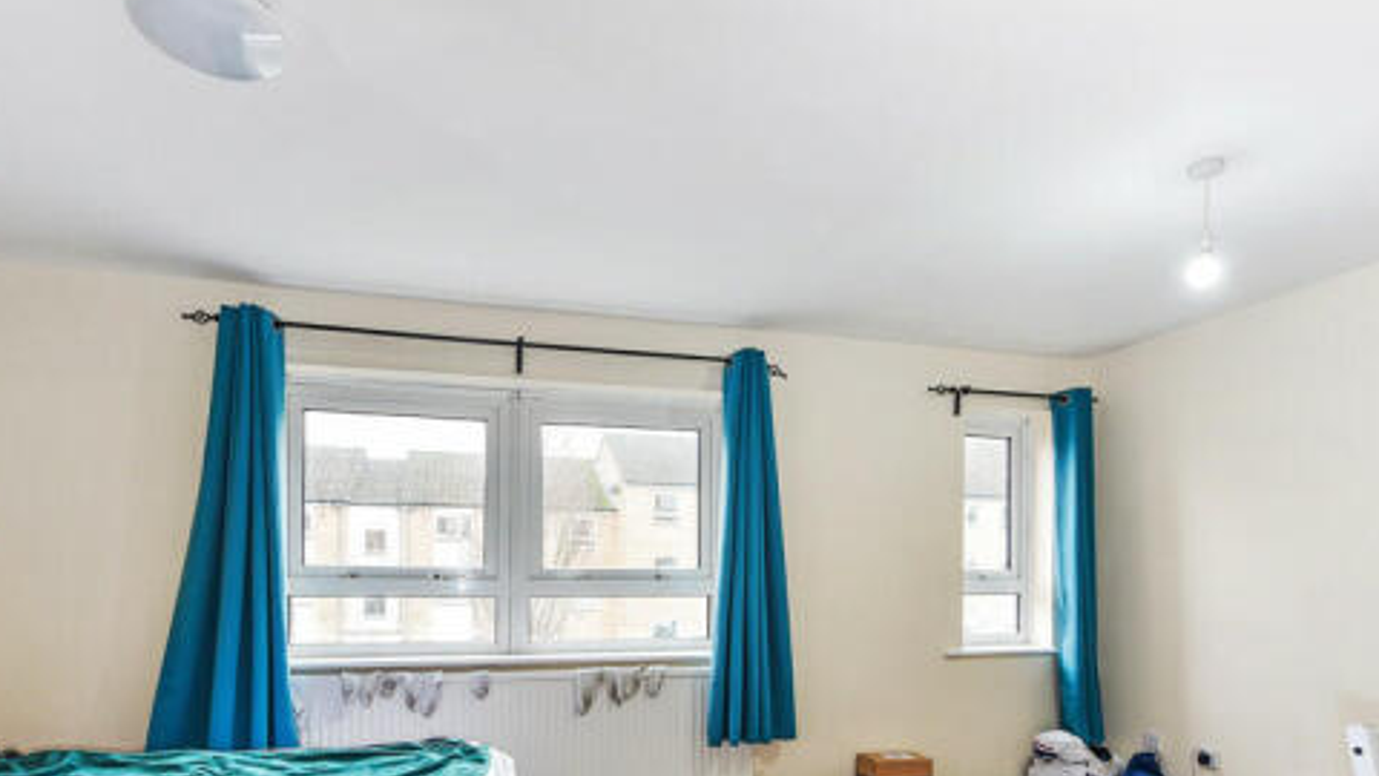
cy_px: 582
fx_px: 731
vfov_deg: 53.4
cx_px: 646
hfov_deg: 86.5
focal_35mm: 20
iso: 400
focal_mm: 14
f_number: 7.1
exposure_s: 1/20
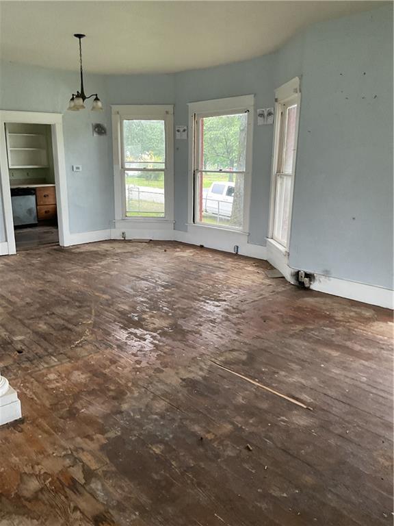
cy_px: 263
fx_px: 440
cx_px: 197
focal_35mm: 29
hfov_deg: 48.2
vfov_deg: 61.7
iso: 160
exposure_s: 1/60
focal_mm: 3
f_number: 1.8
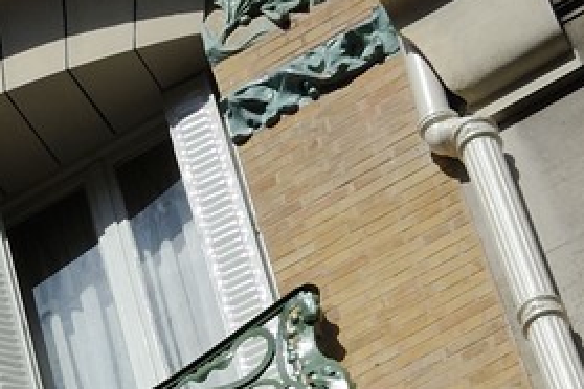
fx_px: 4185
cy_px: 1002
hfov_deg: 7.2
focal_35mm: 258
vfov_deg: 5.1
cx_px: -1076
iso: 200
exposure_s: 1/250
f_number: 13
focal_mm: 45
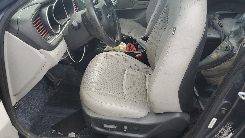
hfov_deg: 66.1
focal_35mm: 29
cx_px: 121
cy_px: 51
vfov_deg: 39.9
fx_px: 188
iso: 50
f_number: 1.5
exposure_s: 1/476
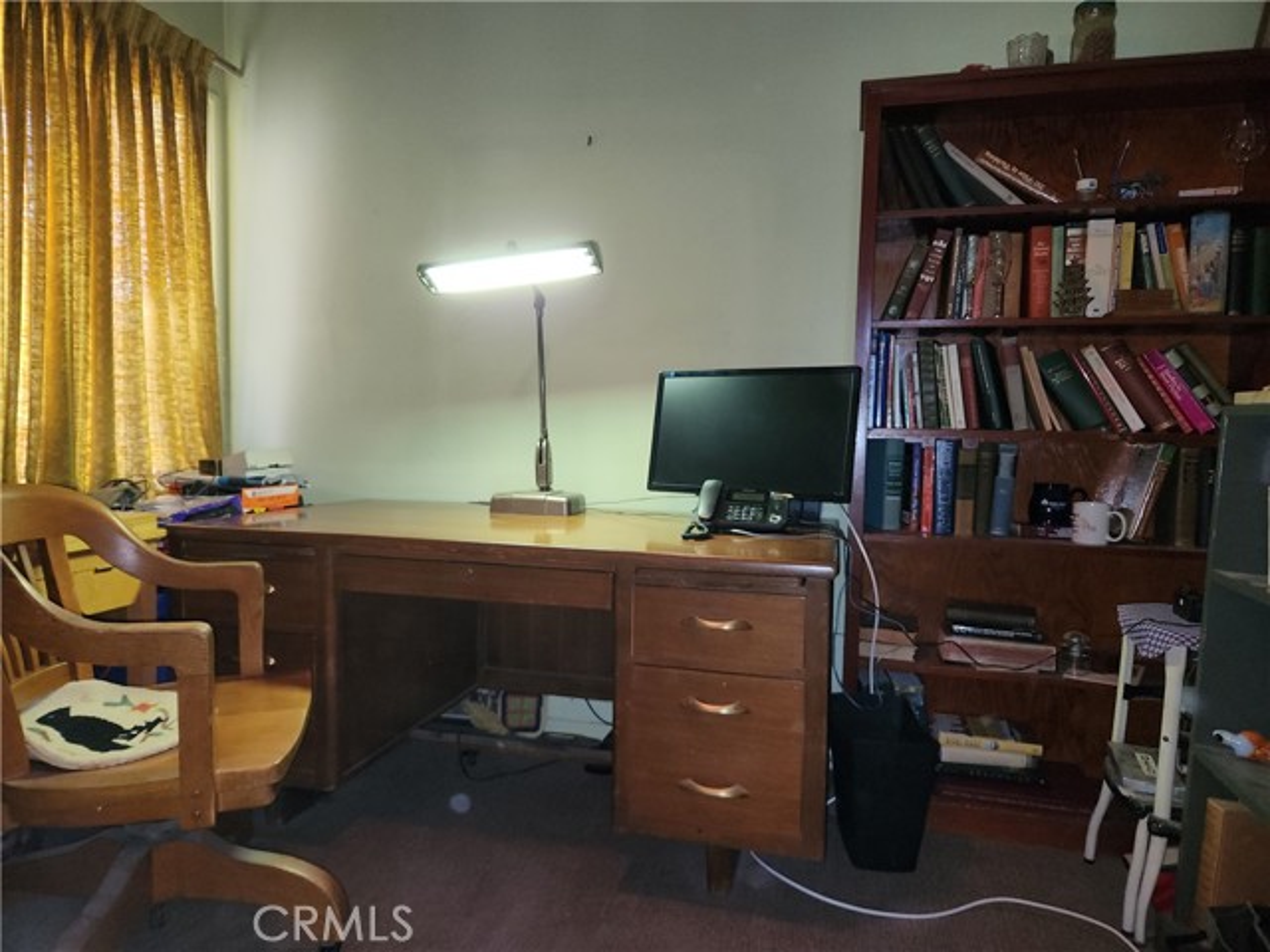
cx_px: 635
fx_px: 844
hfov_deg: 73.9
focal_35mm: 23
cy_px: 476
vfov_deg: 58.9
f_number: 1.8
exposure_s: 1/17
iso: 125
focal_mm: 5.4
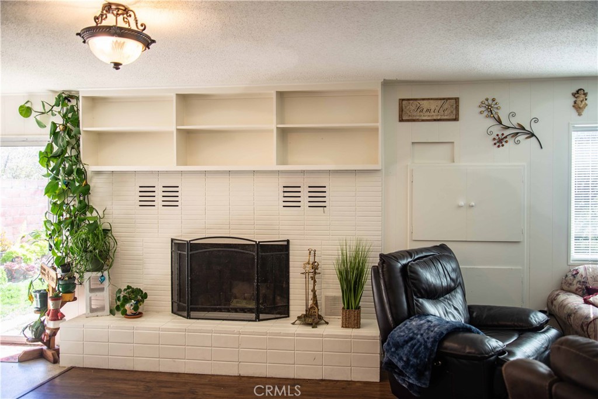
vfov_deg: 31.9
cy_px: 200
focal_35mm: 42
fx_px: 698
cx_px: 299
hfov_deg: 46.4
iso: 100
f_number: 4.2
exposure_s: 1/50
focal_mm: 42
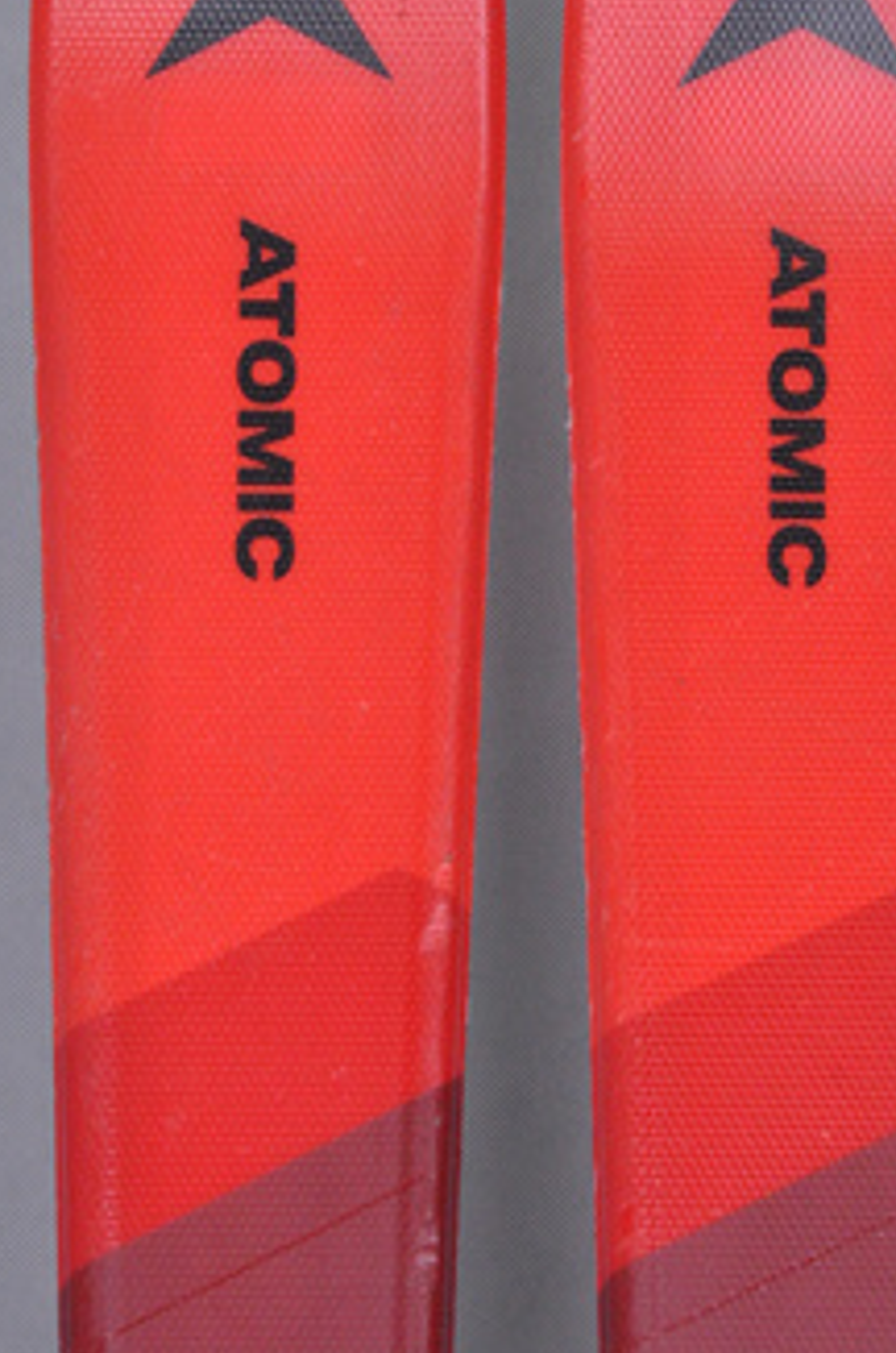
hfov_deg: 6.3
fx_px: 8161
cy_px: 610
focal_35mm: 218
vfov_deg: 9.5
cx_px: 529
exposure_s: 1/125
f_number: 9.5
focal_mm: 105
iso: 3200
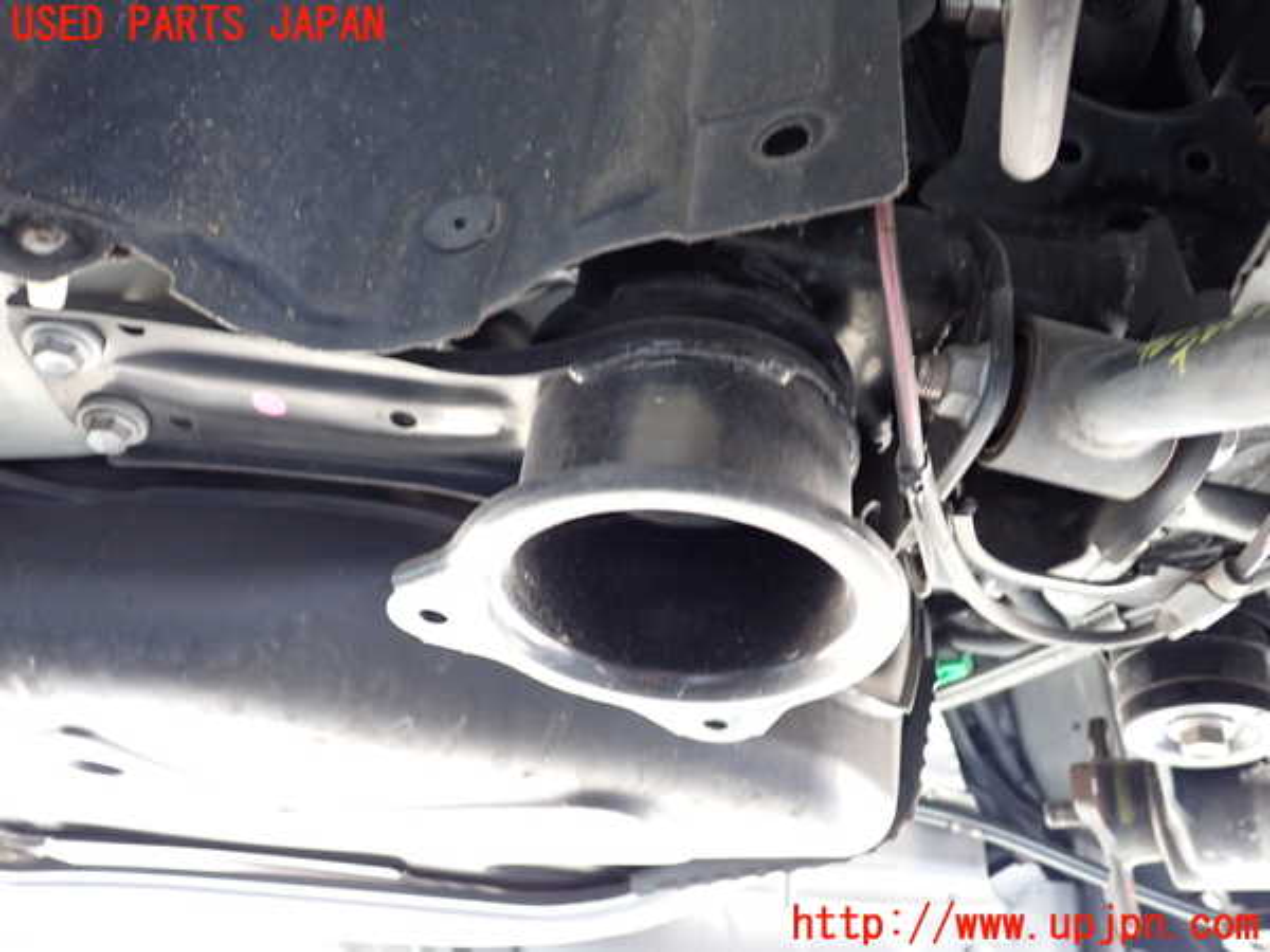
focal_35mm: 30
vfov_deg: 46.8
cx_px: 635
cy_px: 476
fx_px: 1101
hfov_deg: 60.0
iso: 400
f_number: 2.3
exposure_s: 1/30
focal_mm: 5.4
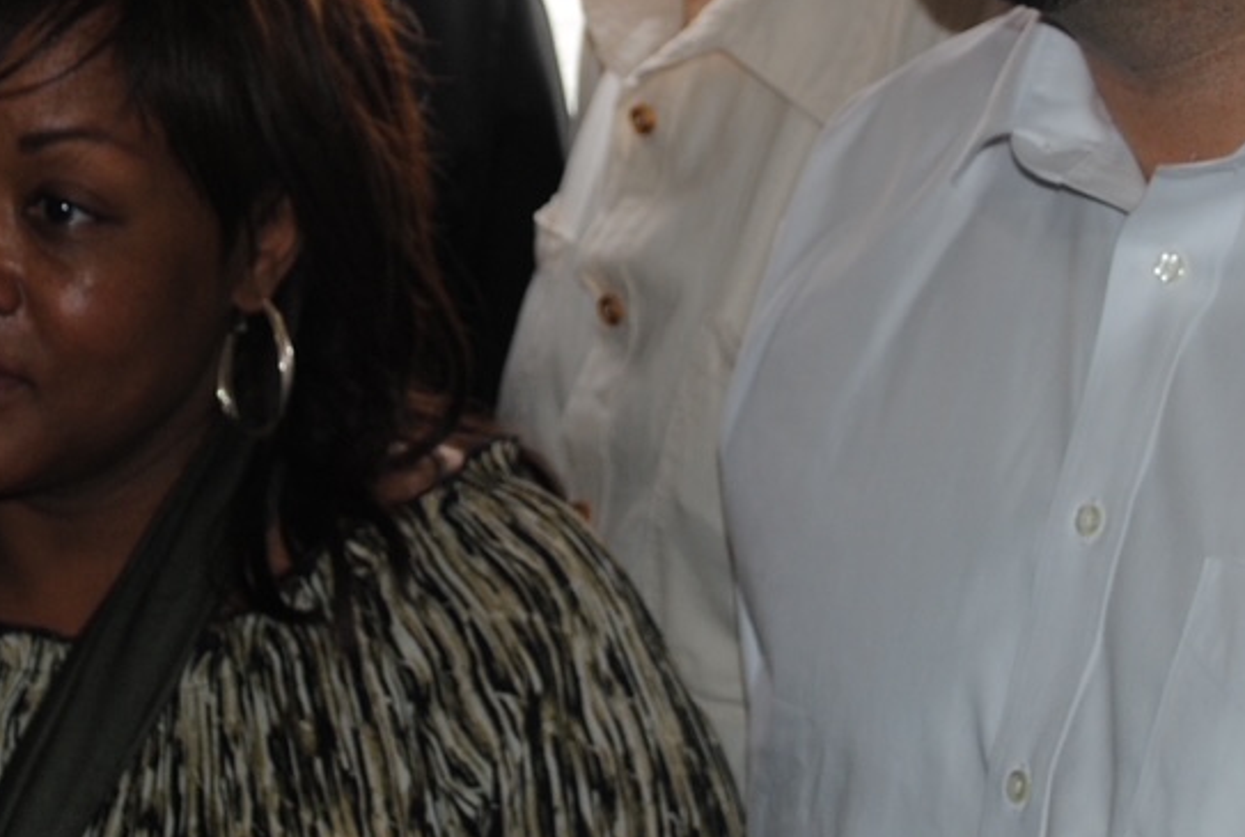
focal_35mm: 120
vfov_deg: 11.4
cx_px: 491
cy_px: -37
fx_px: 4160
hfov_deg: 17.0
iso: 200
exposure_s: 1/60
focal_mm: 30
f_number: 4.5
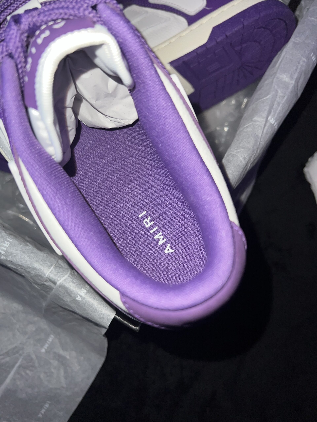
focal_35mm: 26
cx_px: 158
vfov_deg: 67.3
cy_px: 211
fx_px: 317
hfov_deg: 53.1
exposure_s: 1/4
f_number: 1.5
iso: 32
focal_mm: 5.7
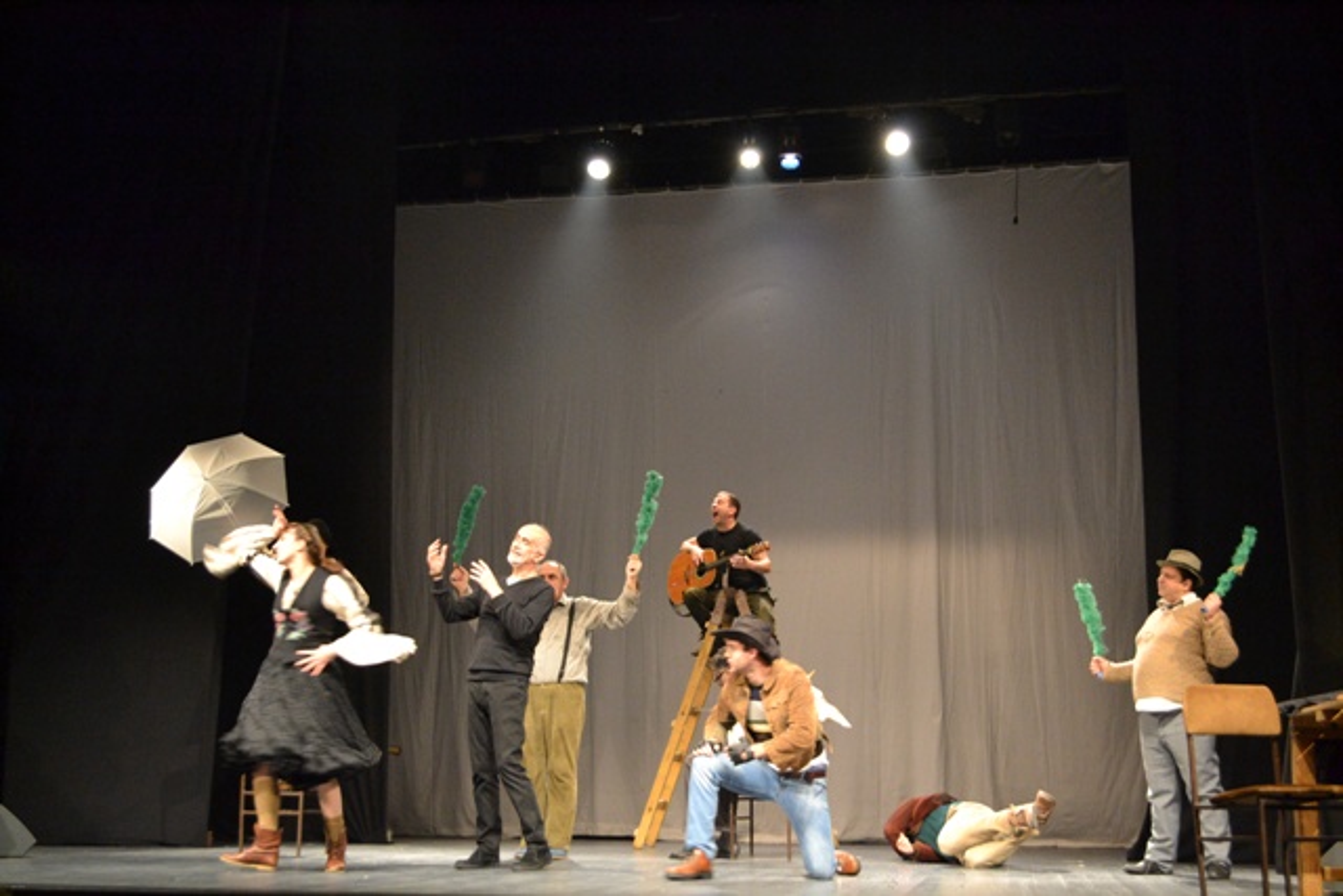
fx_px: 1567
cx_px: 672
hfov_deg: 46.4
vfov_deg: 31.9
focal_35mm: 42
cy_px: 448
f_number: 4.5
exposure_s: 1/40
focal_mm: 28
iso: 3200
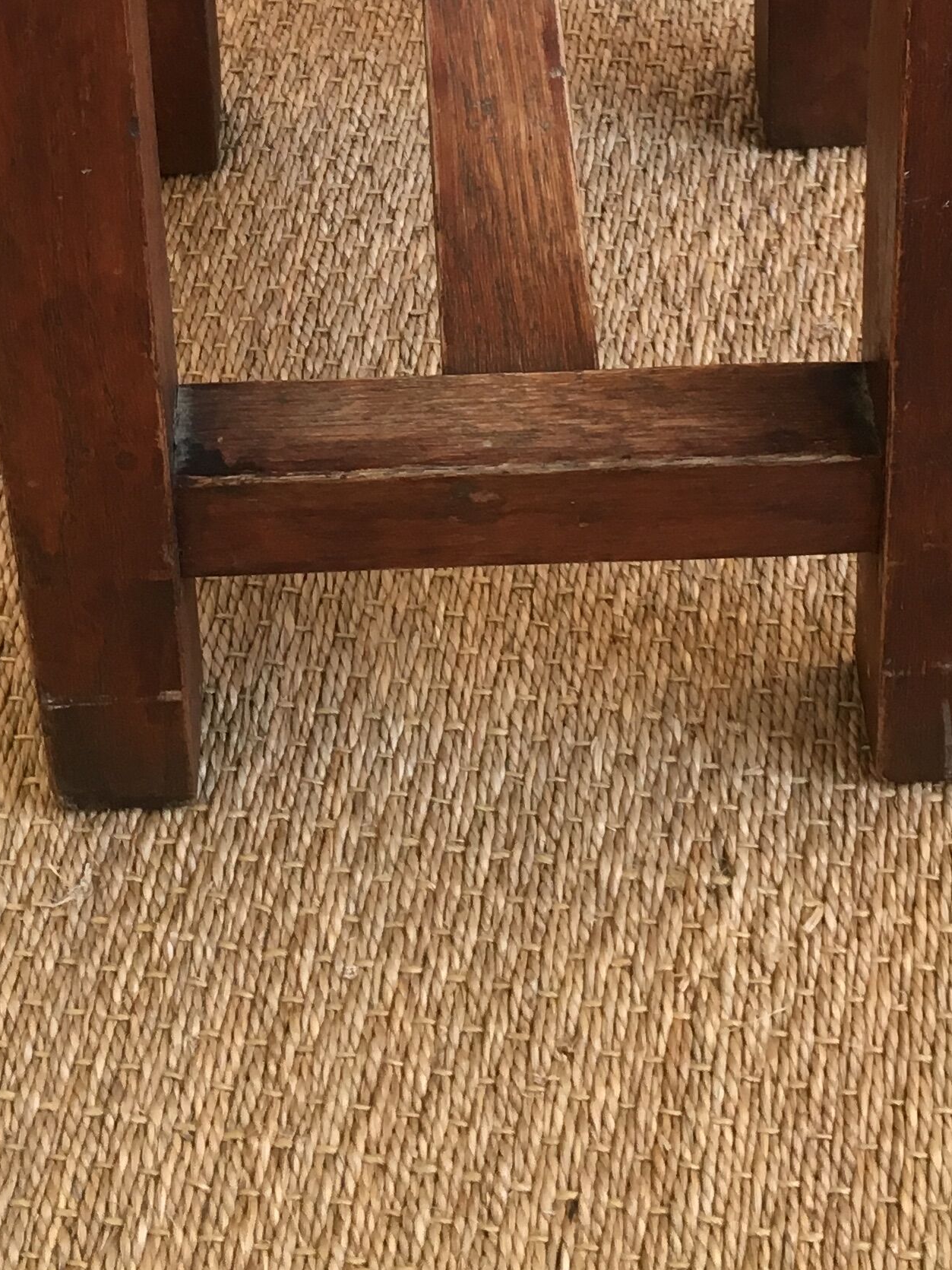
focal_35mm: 70
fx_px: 2566
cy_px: -122
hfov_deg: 21.0
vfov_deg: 25.7
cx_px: 365
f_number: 2.2
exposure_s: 1/33
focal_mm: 4.15
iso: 80
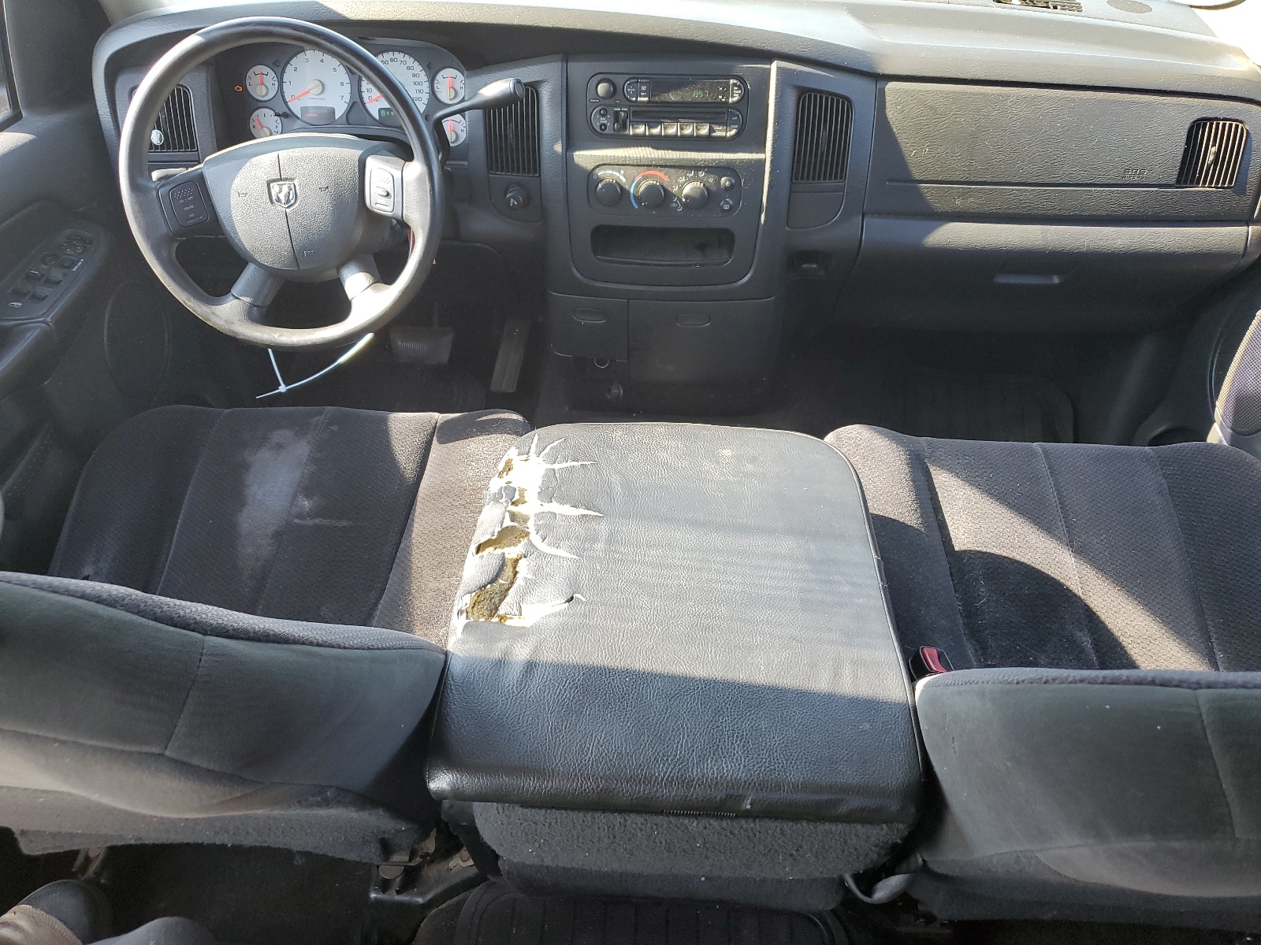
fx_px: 947
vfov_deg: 53.1
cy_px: 472
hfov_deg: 67.3
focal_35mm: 26
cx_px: 630
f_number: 1.5
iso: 62
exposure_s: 1/120
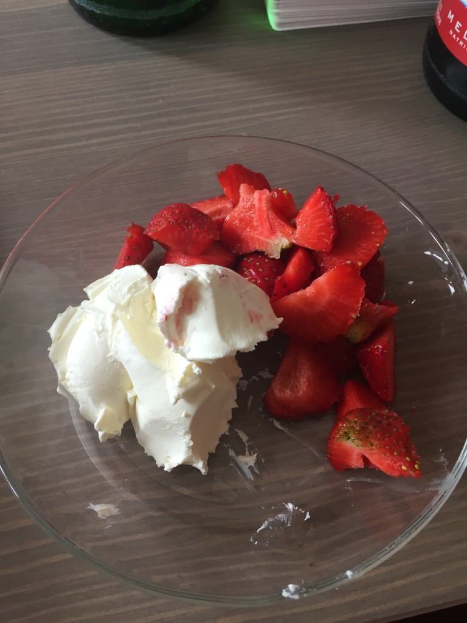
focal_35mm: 29
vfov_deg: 61.7
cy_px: 312
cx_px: 234
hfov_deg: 48.2
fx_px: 522
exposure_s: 1/30
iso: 64
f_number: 2.2
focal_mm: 4.15
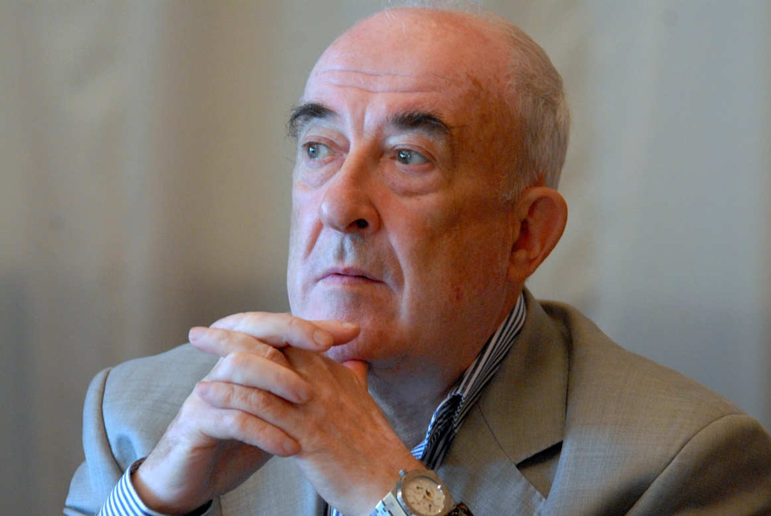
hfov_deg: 6.0
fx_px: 7398
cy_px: 258
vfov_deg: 4.0
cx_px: 386
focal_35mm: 345
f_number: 5.3
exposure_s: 1/30
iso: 1400
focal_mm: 230
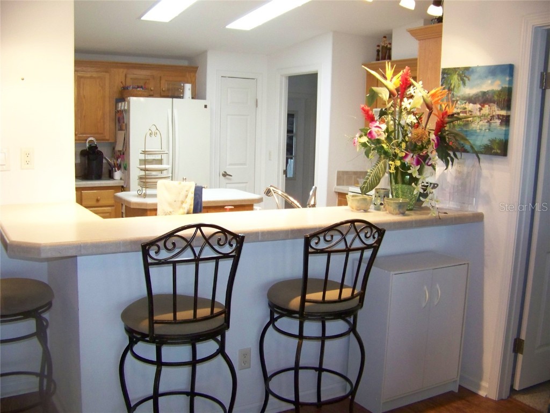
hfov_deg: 51.4
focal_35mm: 36
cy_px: 206
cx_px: 275
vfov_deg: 39.7
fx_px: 572
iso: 250
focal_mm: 5.85
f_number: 2.8
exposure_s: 1/30
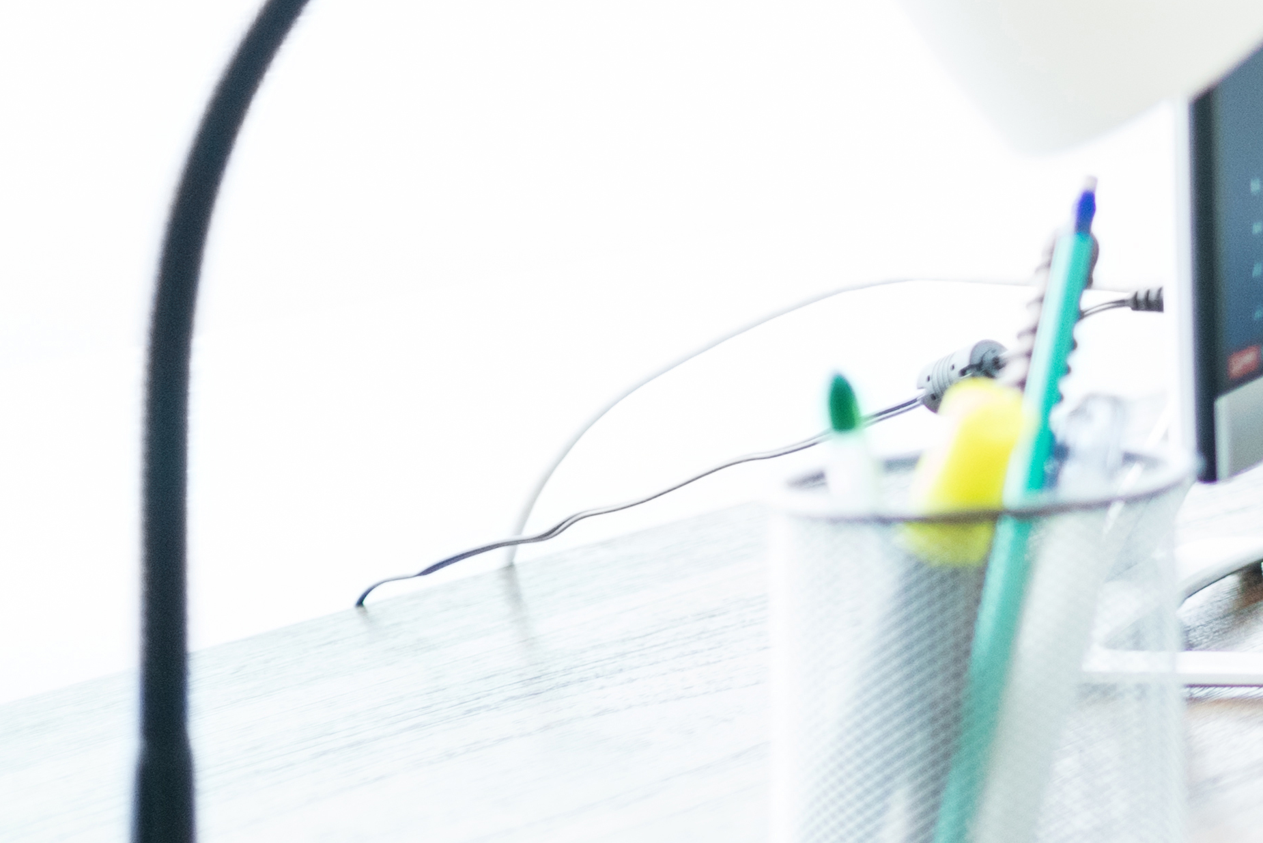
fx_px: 5158
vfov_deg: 9.1
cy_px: -343
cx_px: 2650
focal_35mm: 147
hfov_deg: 12.1
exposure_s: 1/100
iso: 800
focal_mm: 35
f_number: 1.8
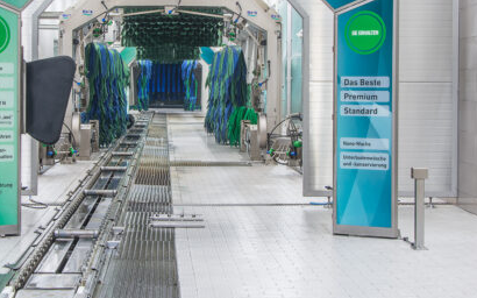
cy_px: 101
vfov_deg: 15.2
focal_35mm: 86
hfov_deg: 24.0
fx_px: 1118
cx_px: 183
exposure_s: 2.5
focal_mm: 30
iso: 100
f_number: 11
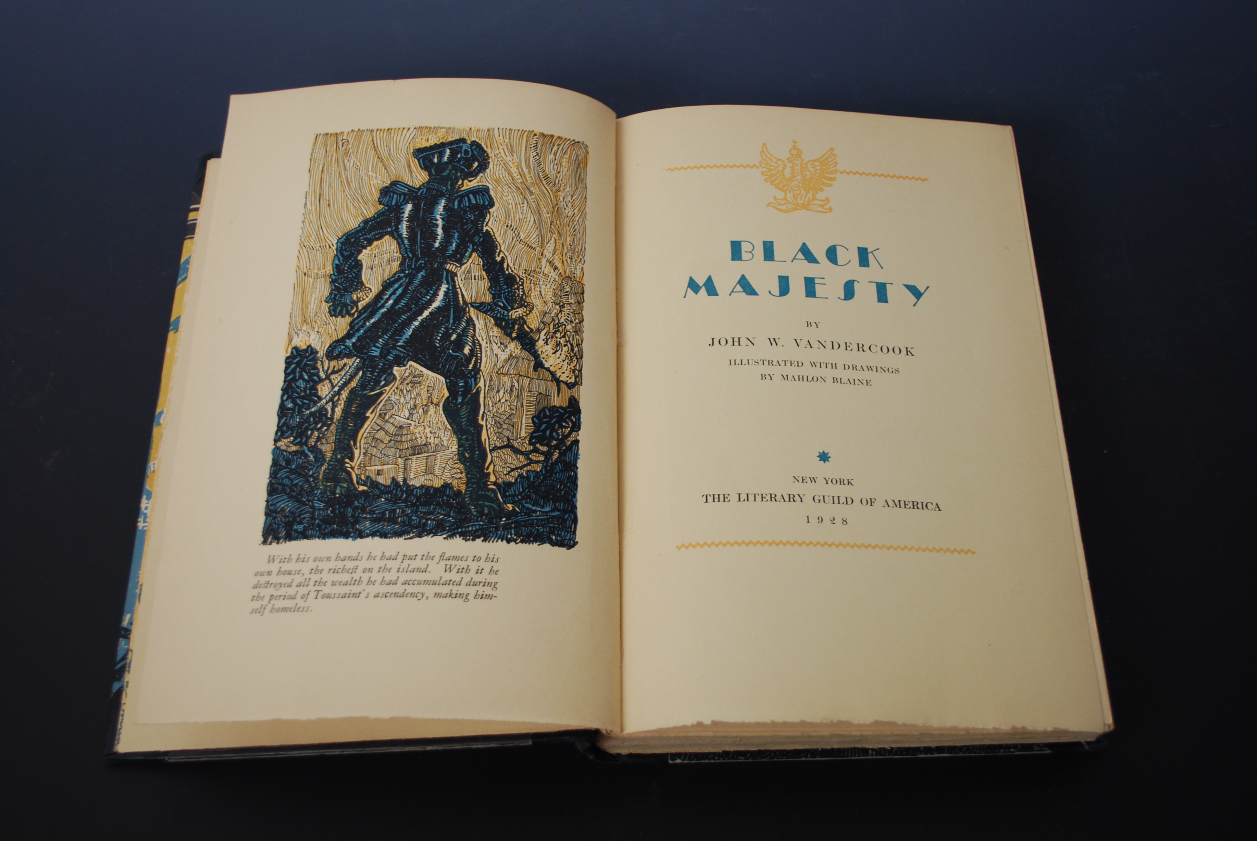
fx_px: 1363
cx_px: 628
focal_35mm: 39
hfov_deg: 49.5
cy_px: 420
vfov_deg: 34.3
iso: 200
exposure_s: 1/50
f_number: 4.5
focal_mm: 26
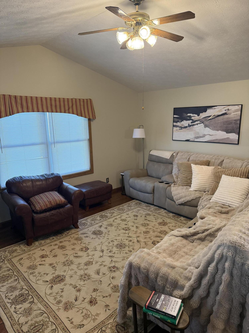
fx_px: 230
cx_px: 124
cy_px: 166
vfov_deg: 71.6
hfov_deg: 56.8
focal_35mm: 24
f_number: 1.78
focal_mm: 6.76
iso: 200
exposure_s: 1/60
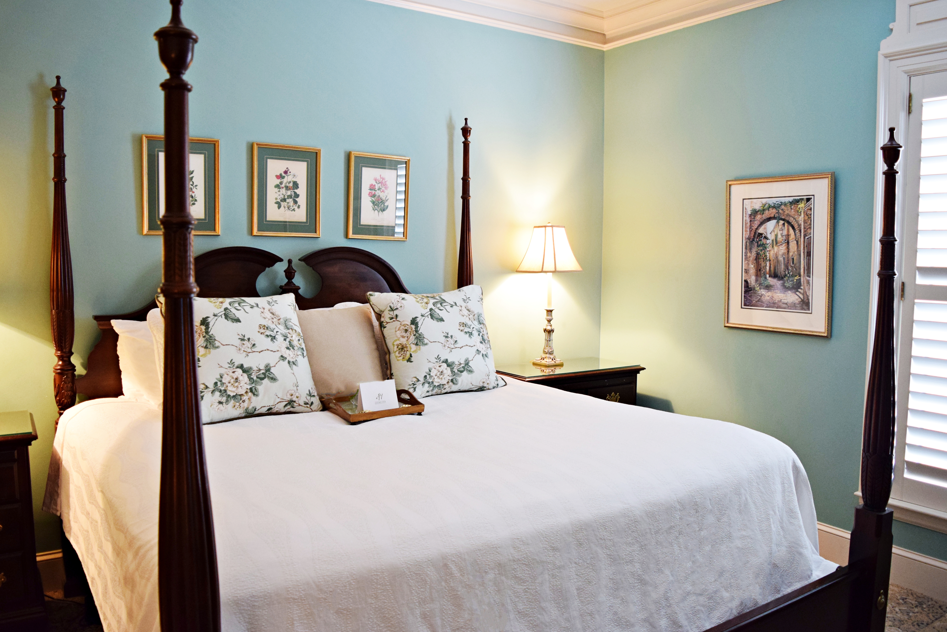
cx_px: 474
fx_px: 710
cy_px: 316
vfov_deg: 47.9
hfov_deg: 67.4
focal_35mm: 27
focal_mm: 18
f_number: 3.5
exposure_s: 1/30
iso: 1250
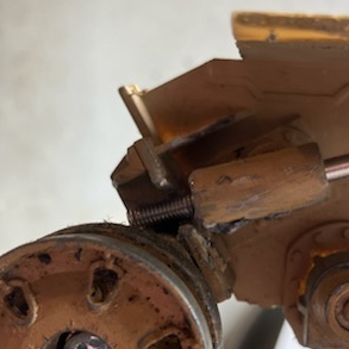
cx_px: 255
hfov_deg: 31.2
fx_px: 616
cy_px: 248
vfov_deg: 31.2
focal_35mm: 54
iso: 50
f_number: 1.8
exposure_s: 1/100
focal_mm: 3.99
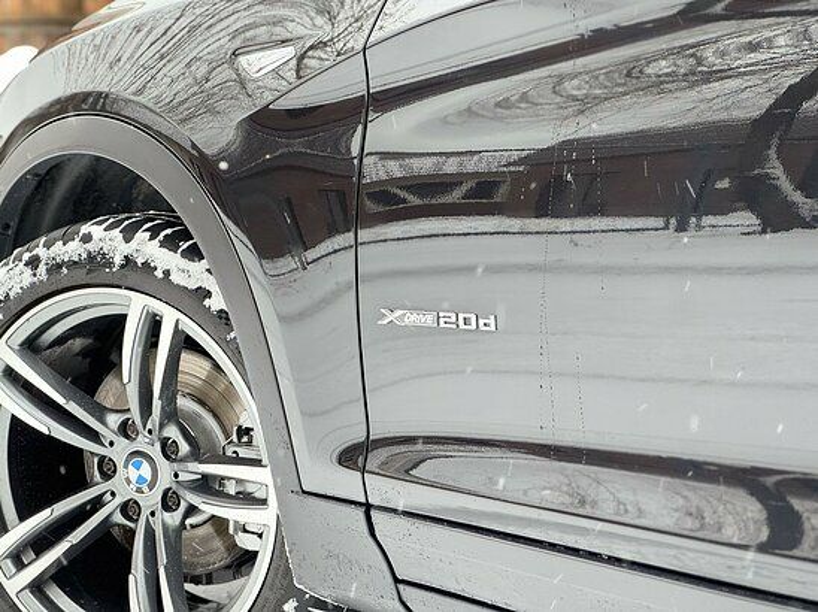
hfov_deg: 25.4
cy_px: 306
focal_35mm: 77
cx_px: 409
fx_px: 1818
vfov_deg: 19.1
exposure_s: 1/87
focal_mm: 9
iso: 200
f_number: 2.8
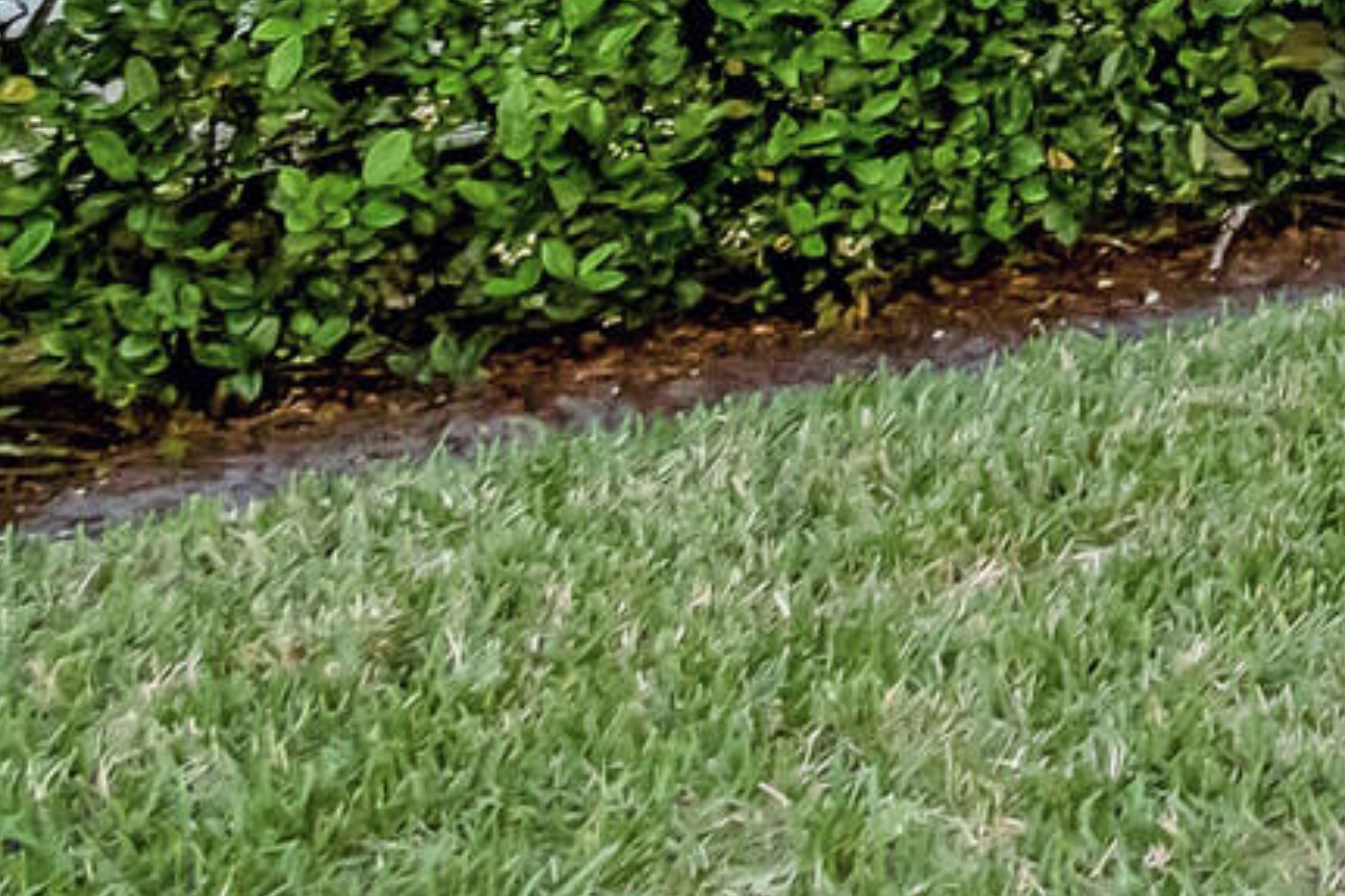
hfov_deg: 13.8
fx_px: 3249
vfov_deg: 12.3
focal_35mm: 87
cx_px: 3451
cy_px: -1285
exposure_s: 1/1000
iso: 500
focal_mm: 10
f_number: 8
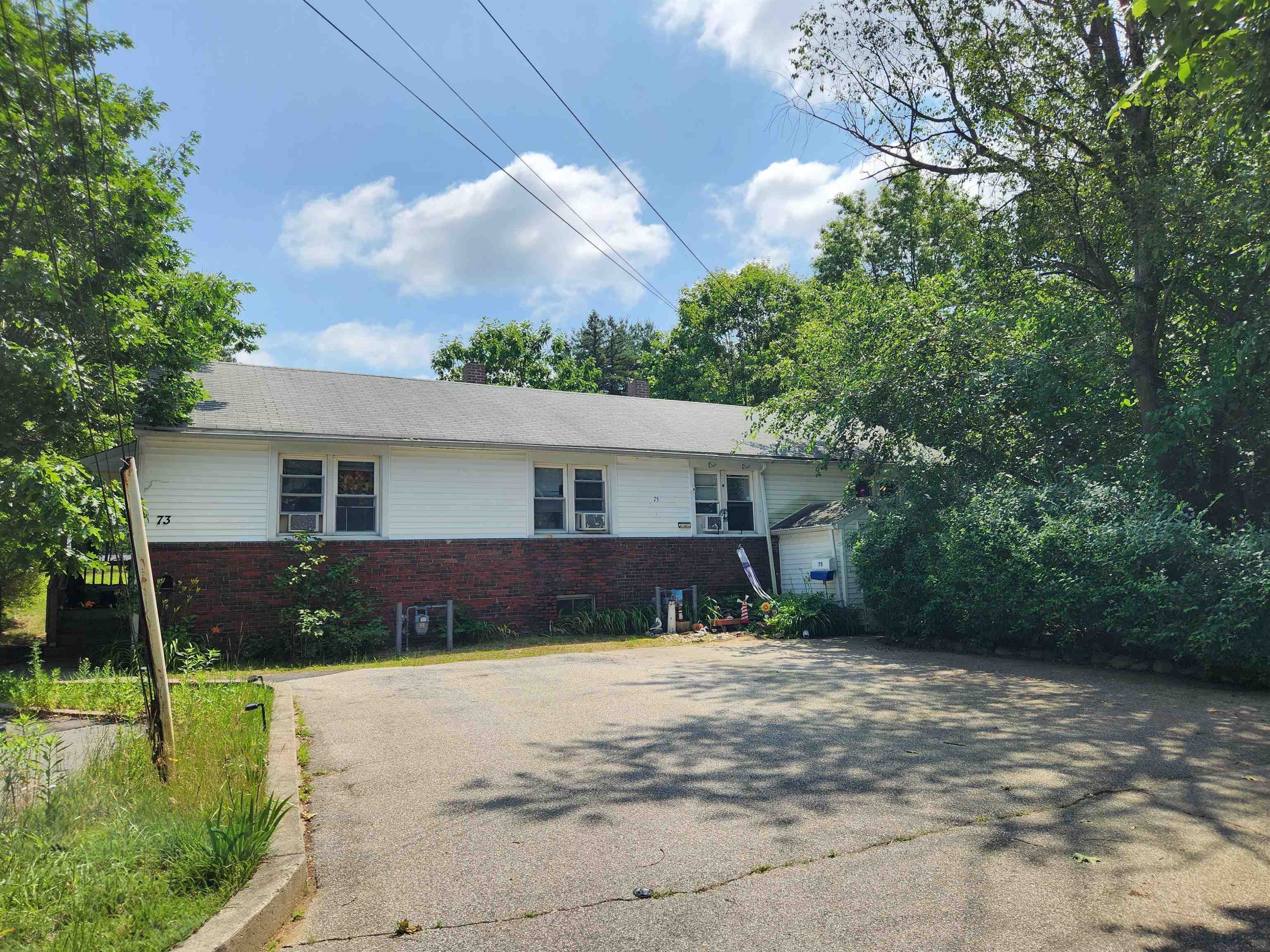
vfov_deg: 58.9
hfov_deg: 73.9
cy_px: 476
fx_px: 844
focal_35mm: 23
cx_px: 635
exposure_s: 1/2082
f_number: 1.8
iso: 20
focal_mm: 5.4
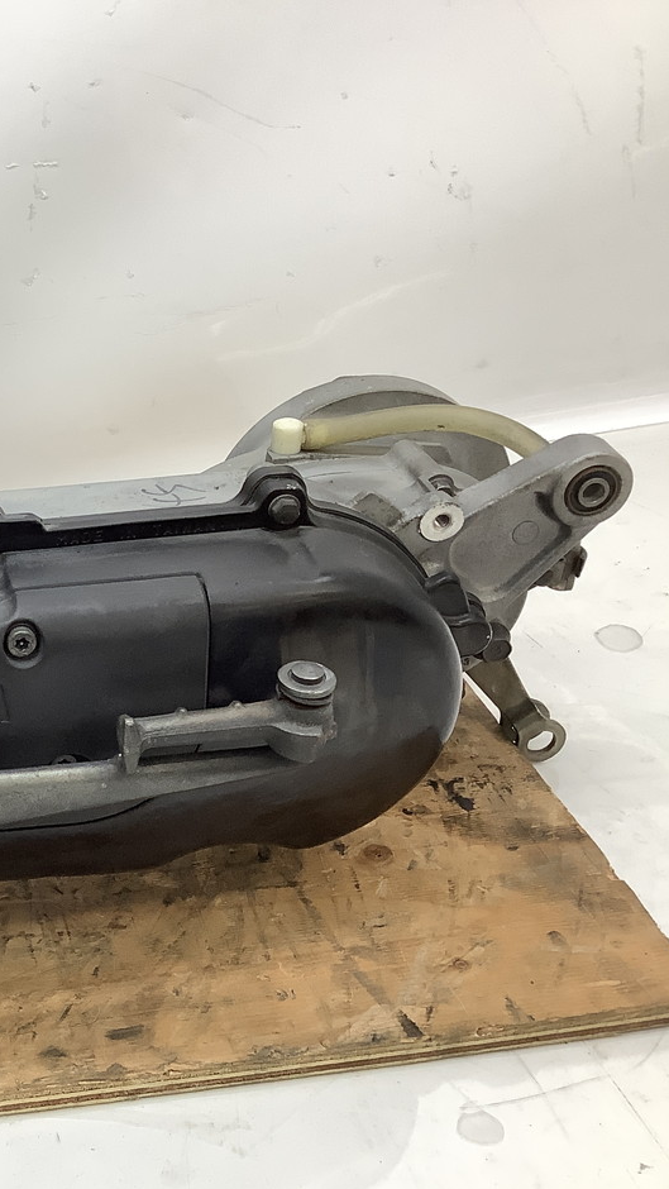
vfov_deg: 44.6
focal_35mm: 46
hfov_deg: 23.7
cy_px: 597
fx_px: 1450
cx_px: -129
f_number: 2.4
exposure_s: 1/120
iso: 80
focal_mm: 3.3
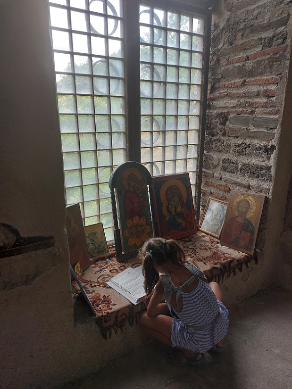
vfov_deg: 71.6
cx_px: 146
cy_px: 194
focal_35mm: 24
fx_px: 270
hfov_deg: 56.8
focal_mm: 5.23
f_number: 1.8
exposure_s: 1/50
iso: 25
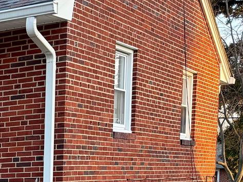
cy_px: 278
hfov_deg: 15.3
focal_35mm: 104
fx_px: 730
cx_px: -238
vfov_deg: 13.4
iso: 100
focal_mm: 6.76
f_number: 1.78
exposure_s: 1/245
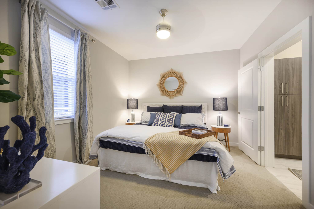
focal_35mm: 14
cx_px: 157
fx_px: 122
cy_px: 104
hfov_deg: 104.3
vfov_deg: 81.1
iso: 100
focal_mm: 14
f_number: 6.3
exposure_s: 1/1.67
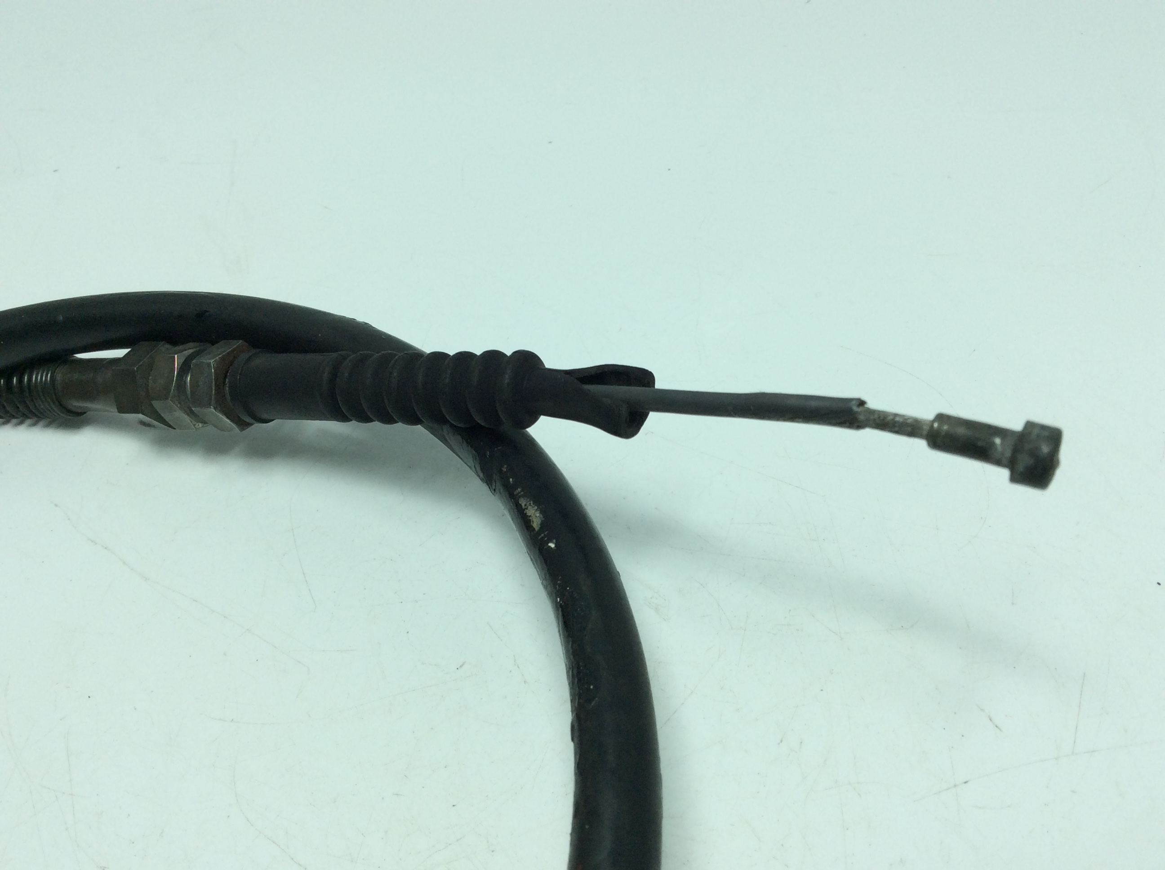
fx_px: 1075
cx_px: 582
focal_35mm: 32
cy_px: 435
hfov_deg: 56.9
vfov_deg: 44.1
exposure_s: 1/583
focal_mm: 3.3
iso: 32
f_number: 2.4
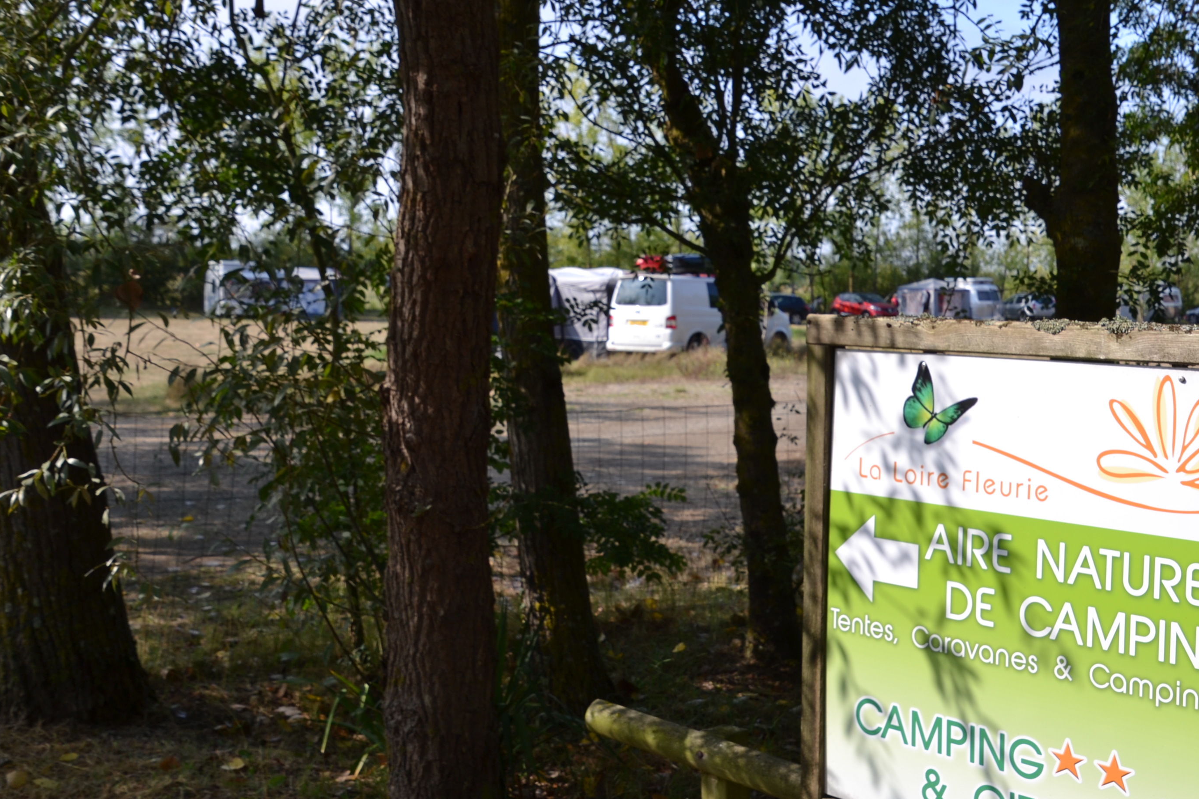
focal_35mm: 49
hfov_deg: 40.2
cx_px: 706
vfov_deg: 27.5
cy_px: 376
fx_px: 1632
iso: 100
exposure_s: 1/200
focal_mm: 26
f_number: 7.1
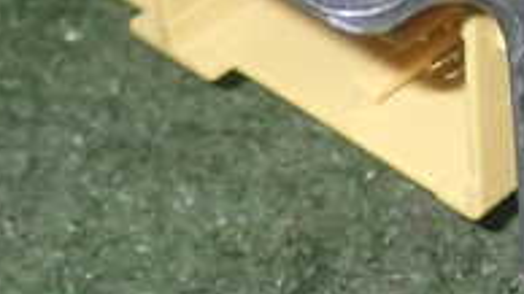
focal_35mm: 158
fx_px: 2195
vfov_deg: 7.5
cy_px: -151
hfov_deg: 13.3
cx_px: 594
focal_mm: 8.4
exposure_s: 1/50
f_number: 9
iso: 500
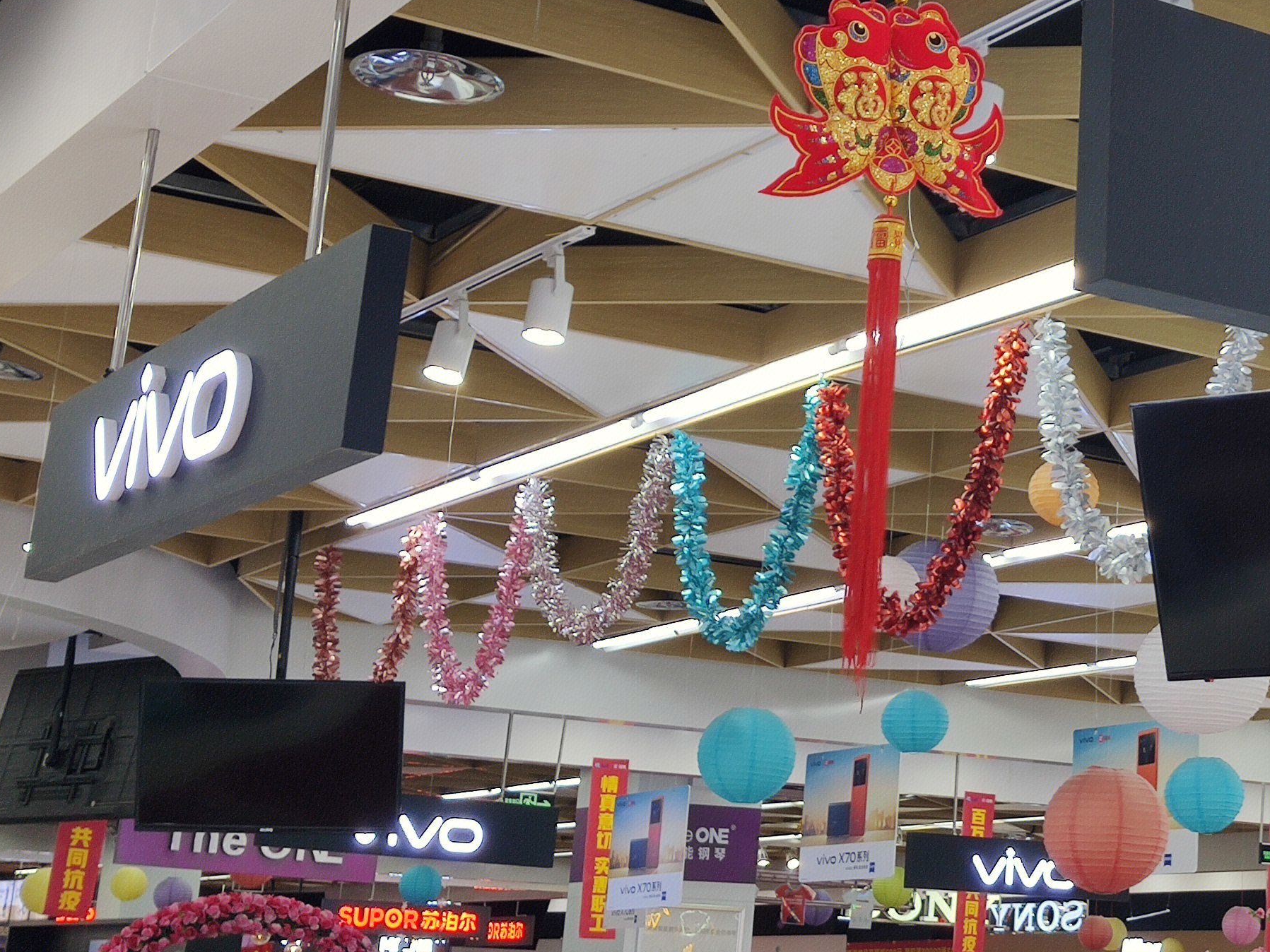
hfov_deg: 27.1
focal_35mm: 69
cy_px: 214
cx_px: 1160
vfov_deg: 21.1
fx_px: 2532
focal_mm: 4.75
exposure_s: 1/100
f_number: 1.75
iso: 126
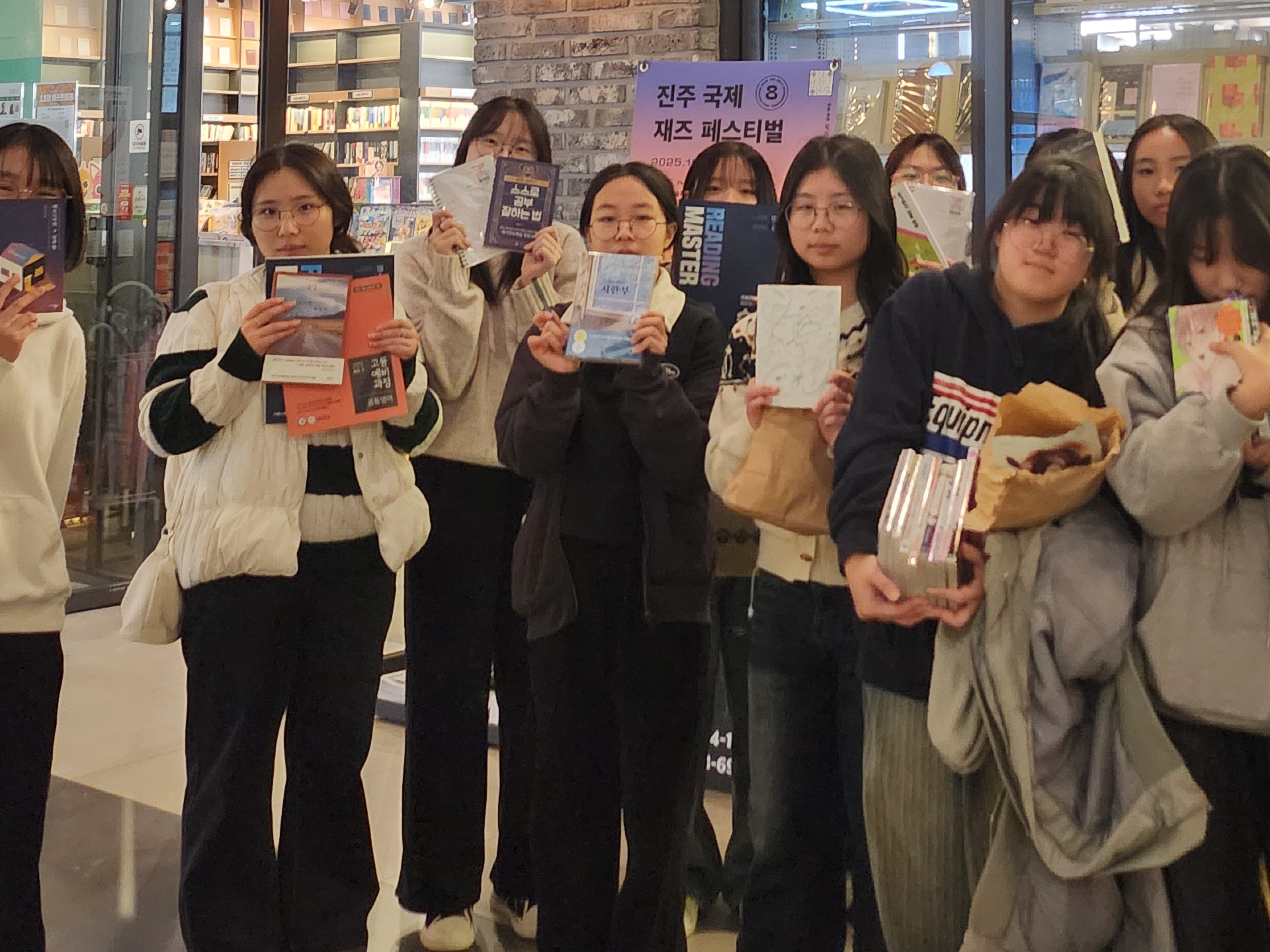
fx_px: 1834
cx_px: 913
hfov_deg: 37.5
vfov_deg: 27.7
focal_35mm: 50
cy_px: 34
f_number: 1.8
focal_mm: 5
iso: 1000
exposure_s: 1/120
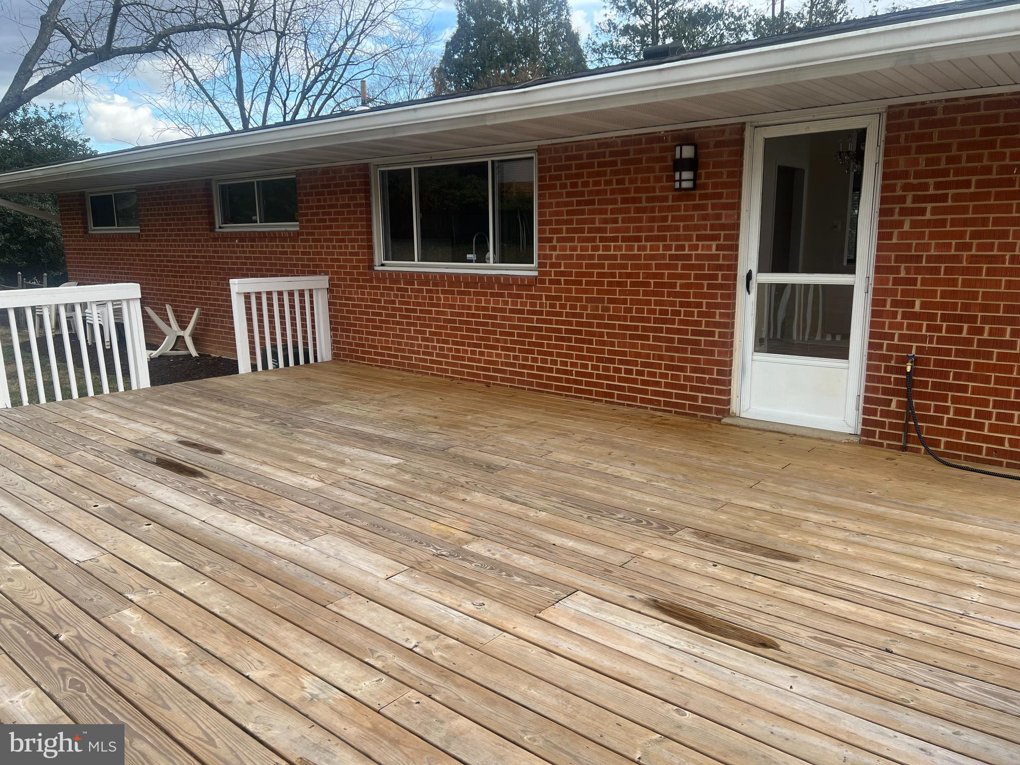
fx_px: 766
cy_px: 382
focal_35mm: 26
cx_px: 510
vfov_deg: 53.1
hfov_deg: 67.3
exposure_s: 1/502
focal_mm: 5.7
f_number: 1.5
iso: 50
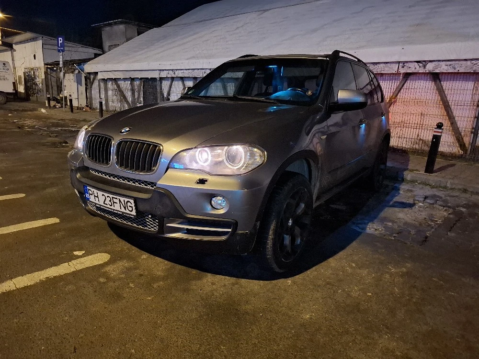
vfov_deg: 58.9
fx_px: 318
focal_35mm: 23
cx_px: 240
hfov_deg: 73.9
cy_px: 180
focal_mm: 5.54
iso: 1250
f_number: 1.8
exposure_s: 1/14
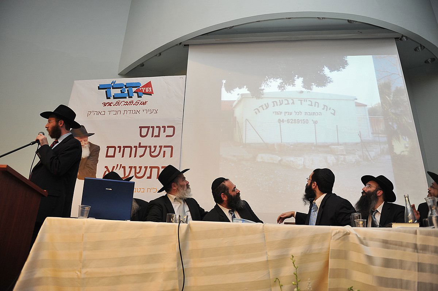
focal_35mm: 24
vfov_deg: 53.1
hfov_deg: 73.8
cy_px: 146
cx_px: 219
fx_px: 292
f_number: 2.8
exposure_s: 1/100
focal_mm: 24
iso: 800
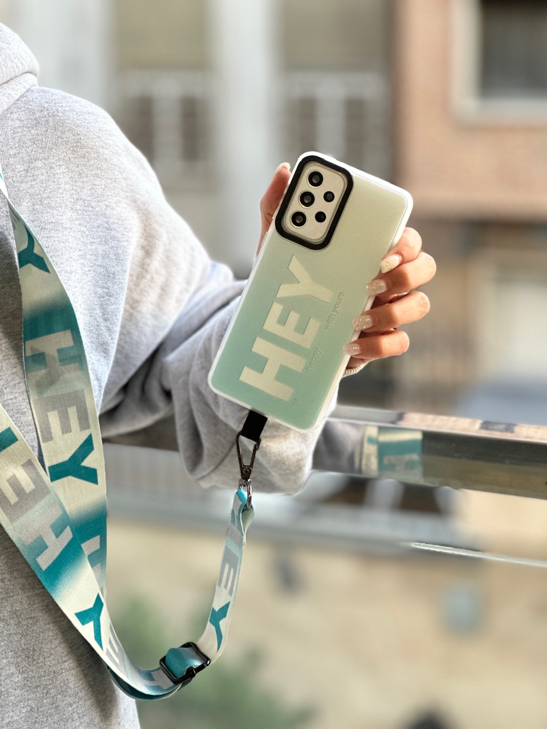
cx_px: 274
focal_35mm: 77
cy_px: 364
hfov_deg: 19.1
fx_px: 1622
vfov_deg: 25.3
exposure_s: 1/100
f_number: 2.8
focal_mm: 9
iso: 200
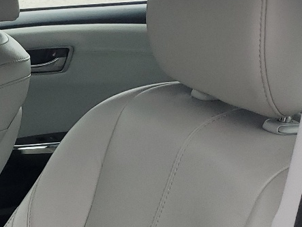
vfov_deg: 14.6
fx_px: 820
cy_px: 341
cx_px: -241
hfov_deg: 17.1
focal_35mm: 94
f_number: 1.5
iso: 50
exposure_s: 1/556
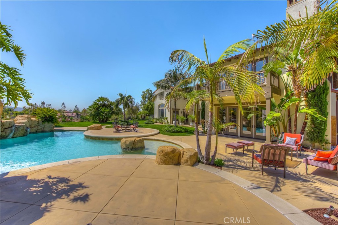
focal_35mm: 14
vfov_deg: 81.2
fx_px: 131
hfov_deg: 104.3
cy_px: 112
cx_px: 169
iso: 160
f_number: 9
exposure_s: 1/800
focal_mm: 14
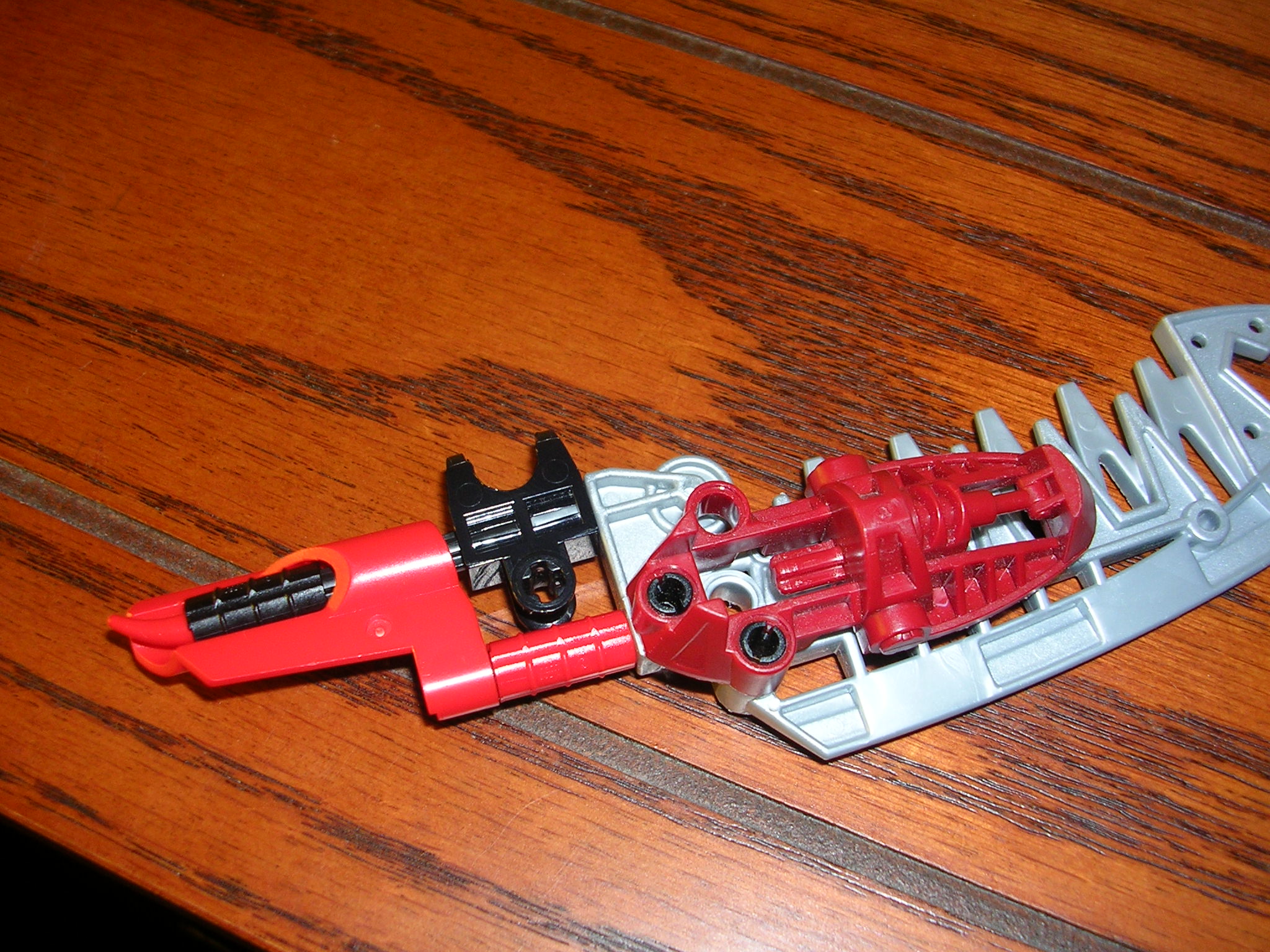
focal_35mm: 38
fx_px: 1394
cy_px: 476
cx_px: 635
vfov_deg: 37.7
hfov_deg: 49.0
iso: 50
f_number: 2.8
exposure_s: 1/60.1
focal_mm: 5.8
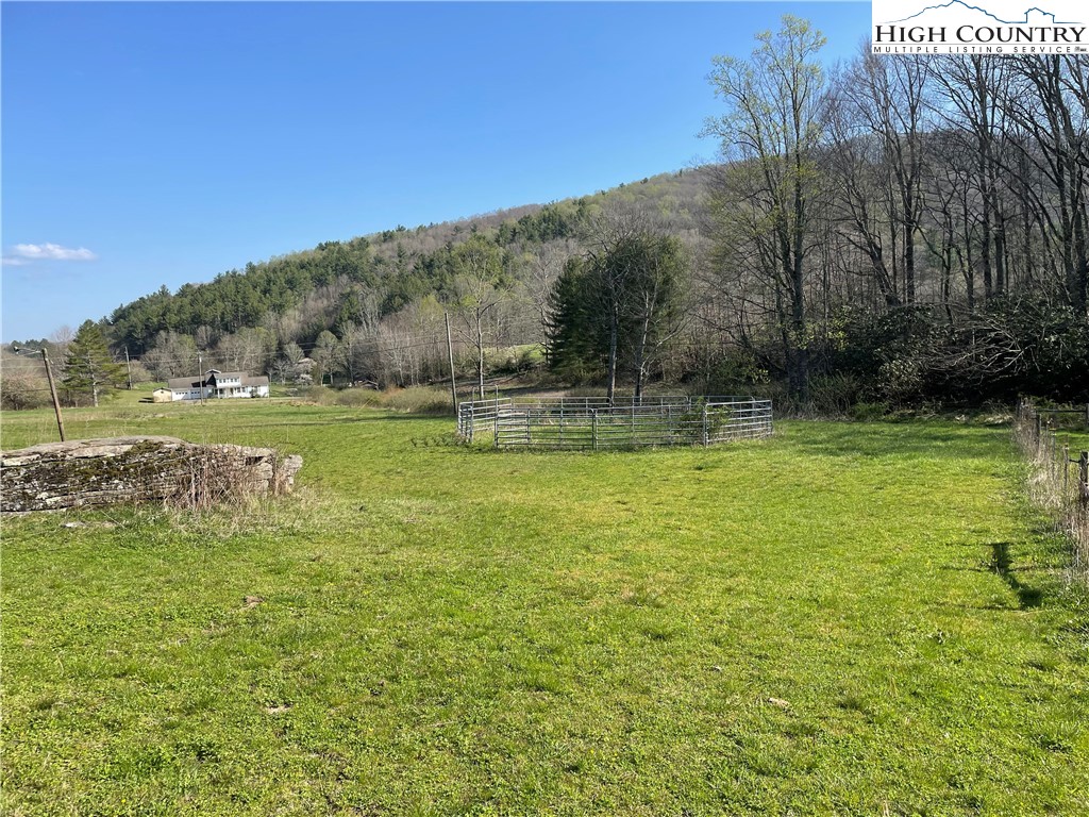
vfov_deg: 53.1
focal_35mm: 26
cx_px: 544
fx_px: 818
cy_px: 408
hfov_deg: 67.3
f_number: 1.6
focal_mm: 4.2
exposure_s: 1/2174
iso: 32
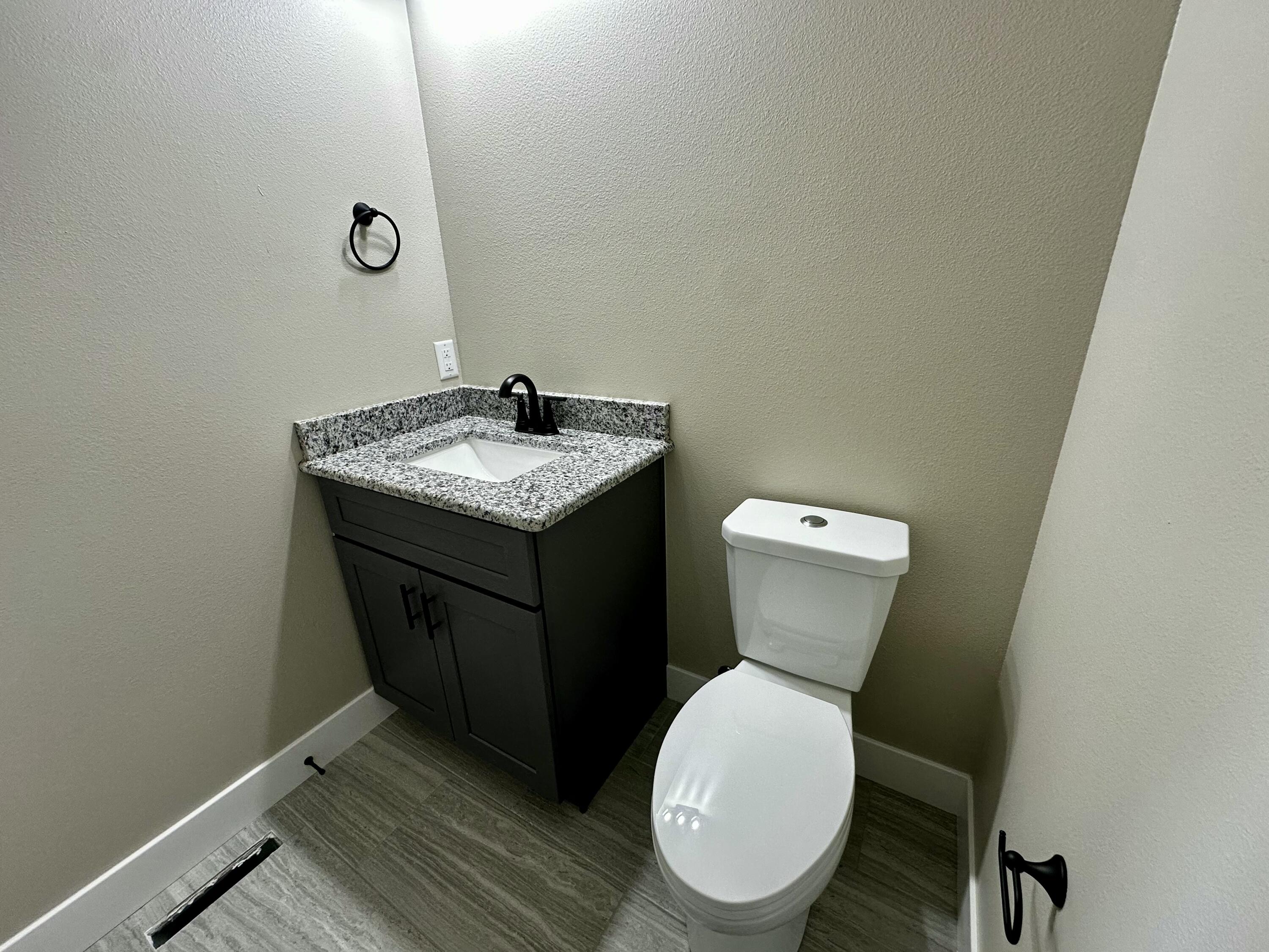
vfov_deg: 85.7
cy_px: 476
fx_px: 513
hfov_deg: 102.1
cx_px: 634
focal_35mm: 14
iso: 160
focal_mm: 2.22
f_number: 2.2
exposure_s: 1/120
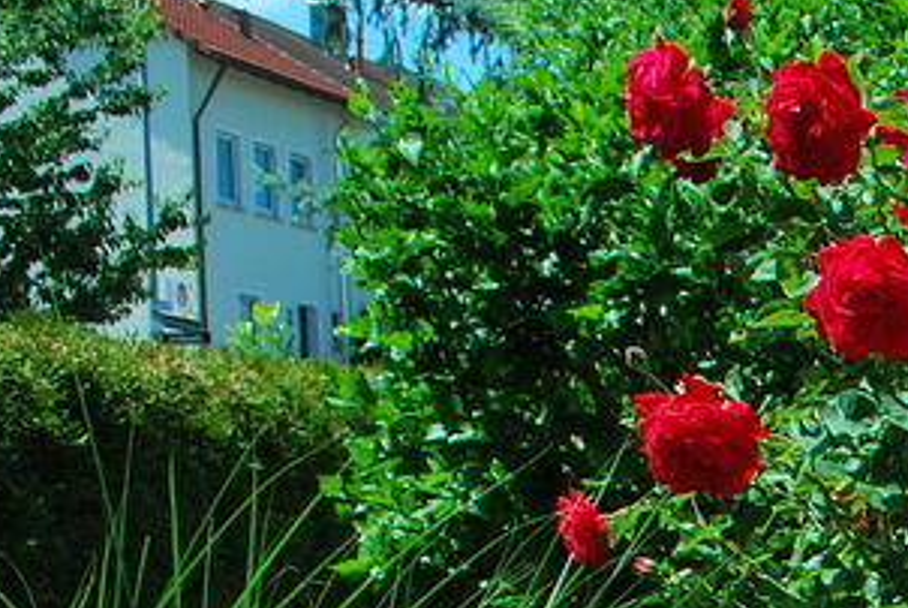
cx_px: 1703
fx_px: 2701
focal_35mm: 107
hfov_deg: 15.8
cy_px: 1023
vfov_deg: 12.0
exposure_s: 1/200
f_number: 7.1
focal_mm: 18
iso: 100
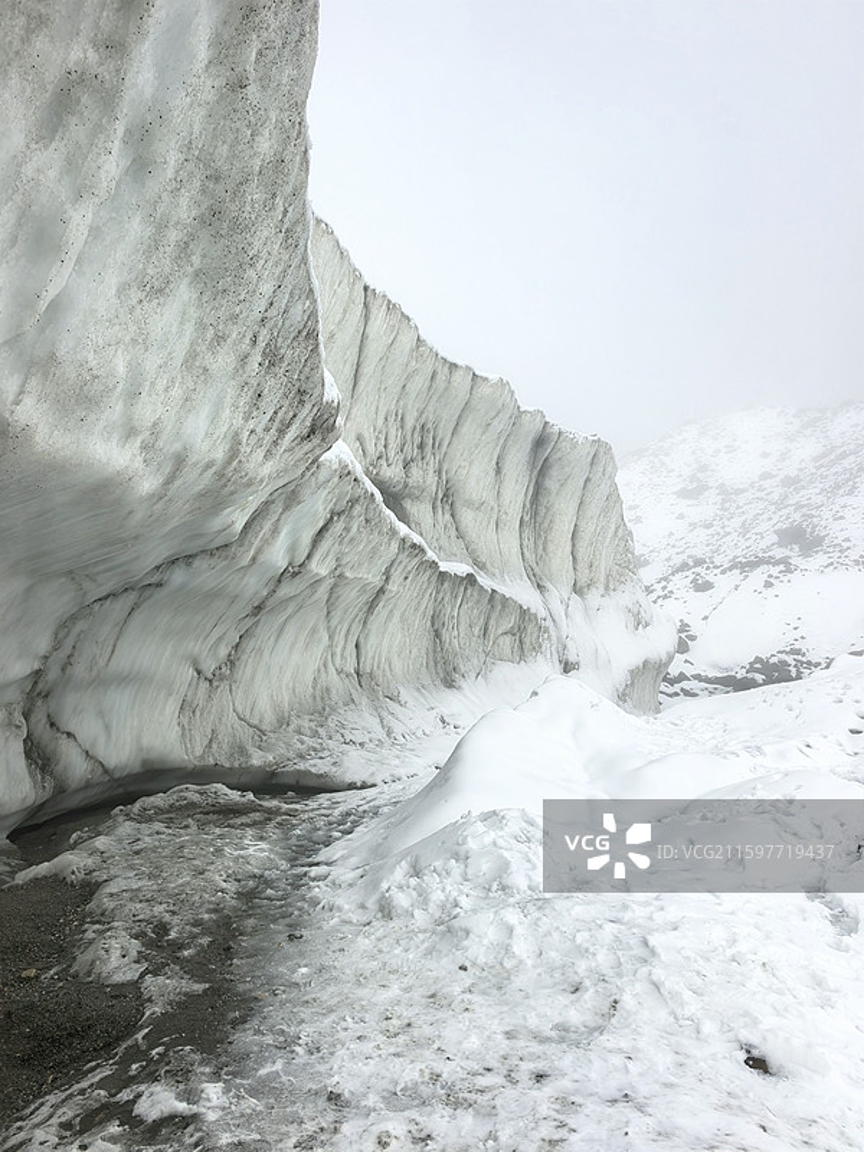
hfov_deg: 51.4
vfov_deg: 65.3
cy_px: 576
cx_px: 432
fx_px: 899
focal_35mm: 27
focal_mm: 6.98
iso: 50
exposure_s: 1/1456
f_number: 2
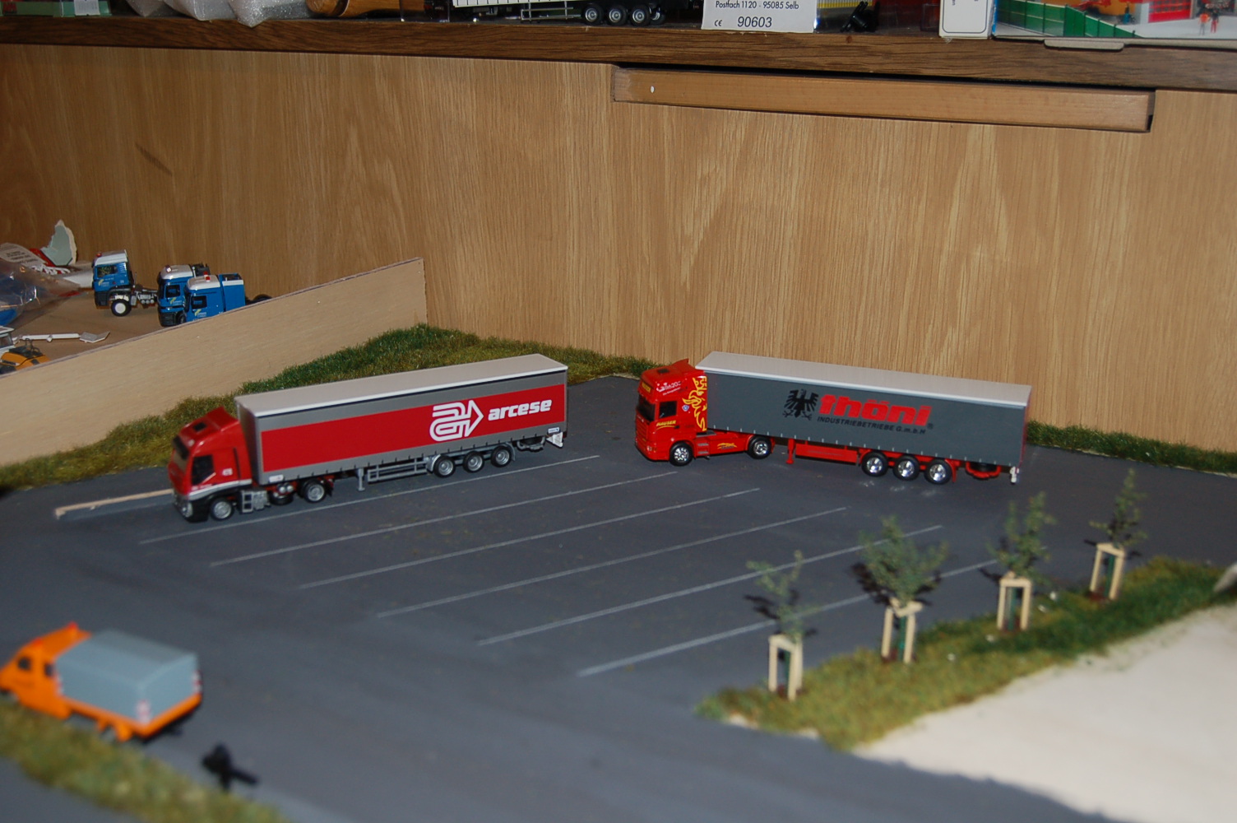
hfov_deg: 49.6
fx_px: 1339
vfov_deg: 34.1
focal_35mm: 39
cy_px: 412
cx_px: 618
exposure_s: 1/60
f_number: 4.2
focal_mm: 26
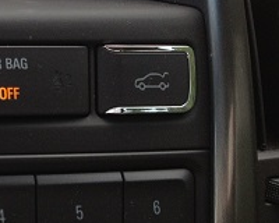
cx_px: -156
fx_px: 917
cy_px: 1
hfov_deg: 15.7
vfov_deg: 13.7
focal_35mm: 111
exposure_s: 1/120
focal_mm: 4.28
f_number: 2.4
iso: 80
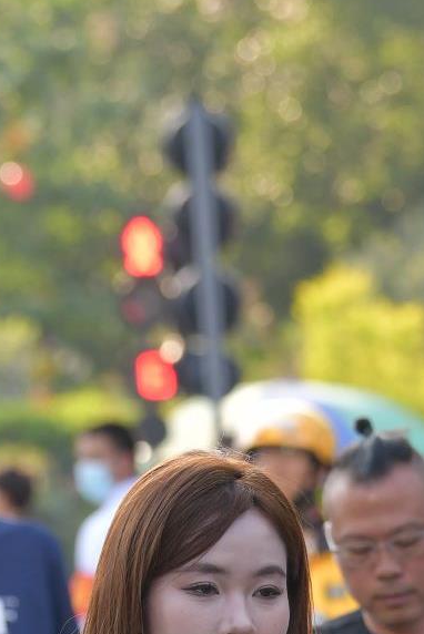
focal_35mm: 502
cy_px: 1110
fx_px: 8857
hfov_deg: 2.7
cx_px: 671
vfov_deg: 4.1
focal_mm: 116
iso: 500
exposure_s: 1/640
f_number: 4.5
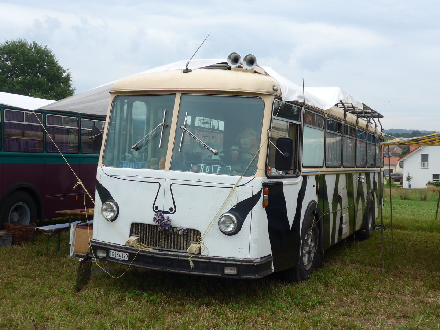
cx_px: 220
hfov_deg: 41.2
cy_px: 165
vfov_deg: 31.5
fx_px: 585
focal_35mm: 46
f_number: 3
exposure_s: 1/500
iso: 80
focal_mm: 9.5
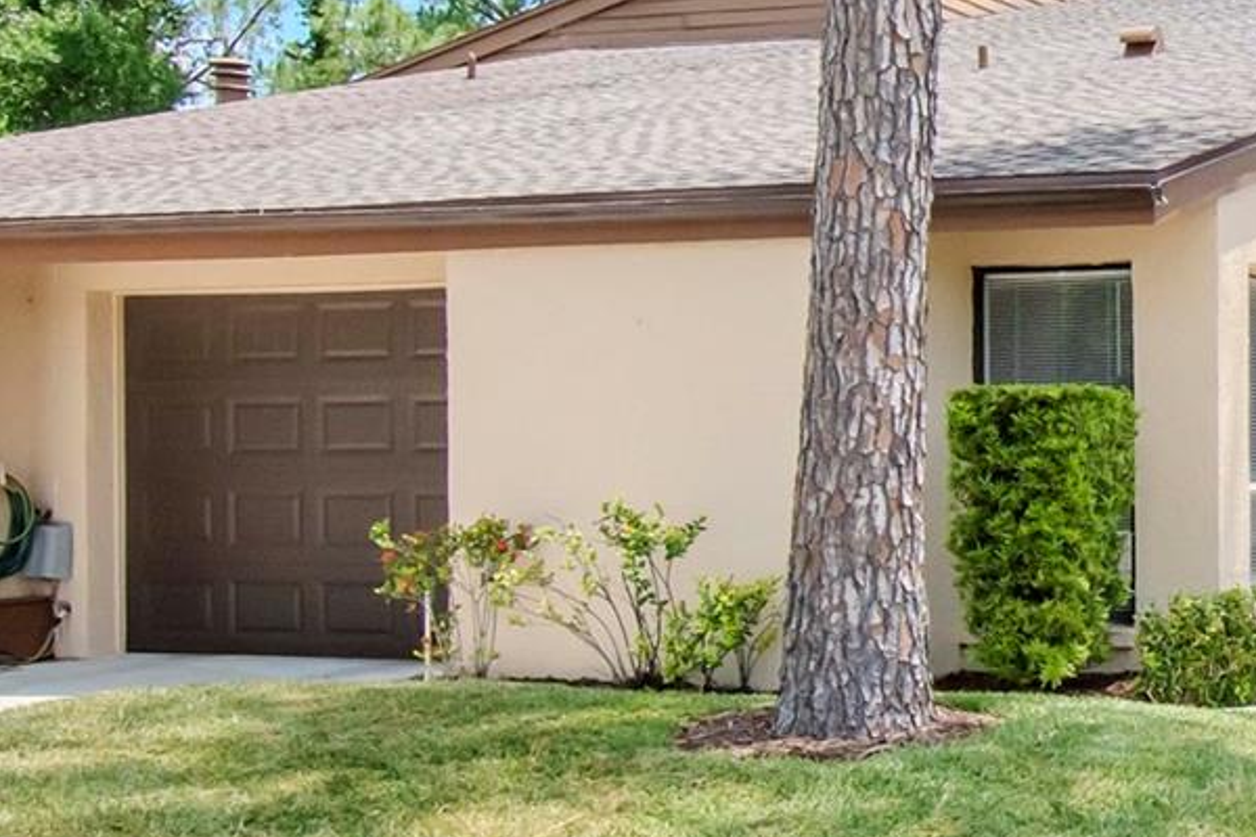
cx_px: 1503
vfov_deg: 24.2
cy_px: 477
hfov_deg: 30.4
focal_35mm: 56
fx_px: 1954
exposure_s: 1/640
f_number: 16
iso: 800
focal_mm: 14
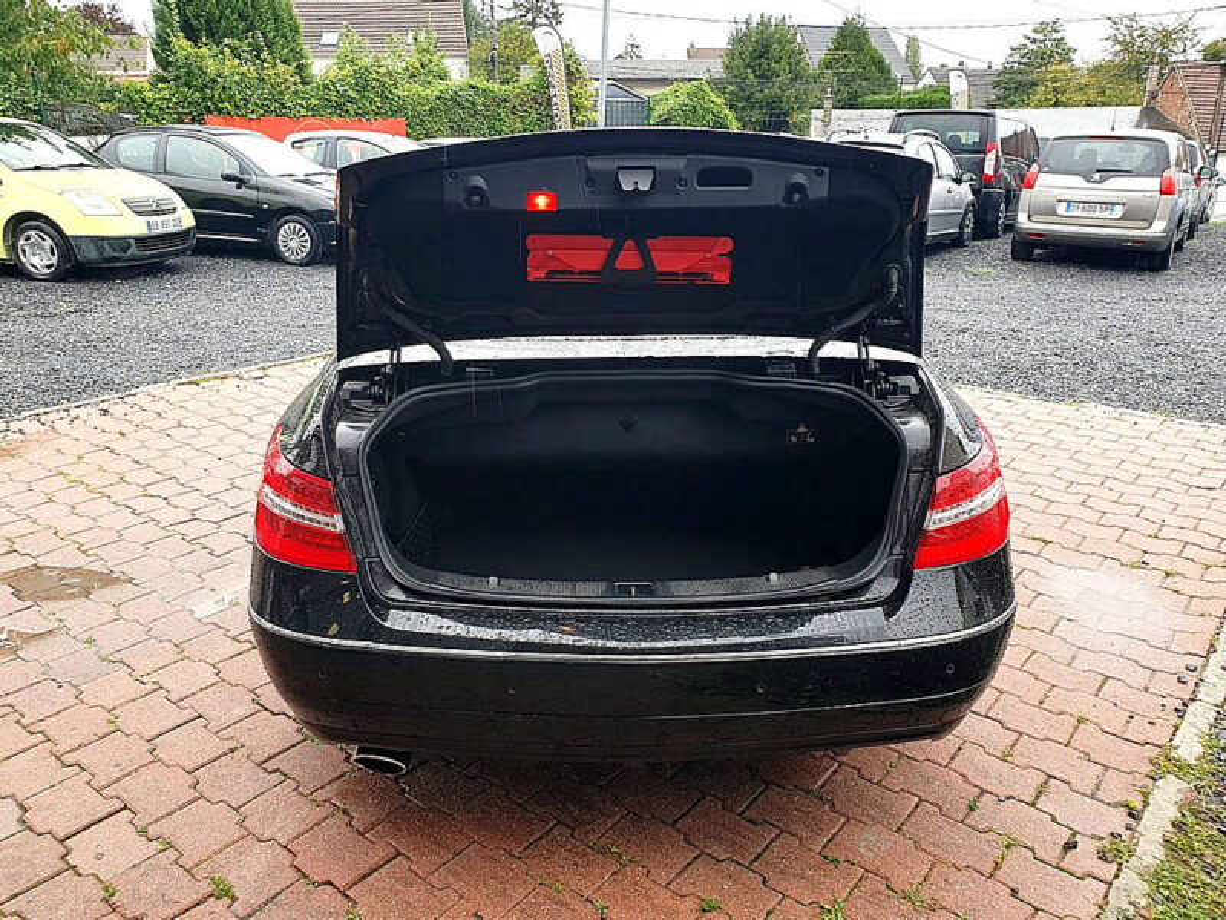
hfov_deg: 67.3
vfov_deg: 53.1
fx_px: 921
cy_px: 460
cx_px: 613
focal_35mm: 26
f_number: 2.4
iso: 50
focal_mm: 4.32
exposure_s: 1/100
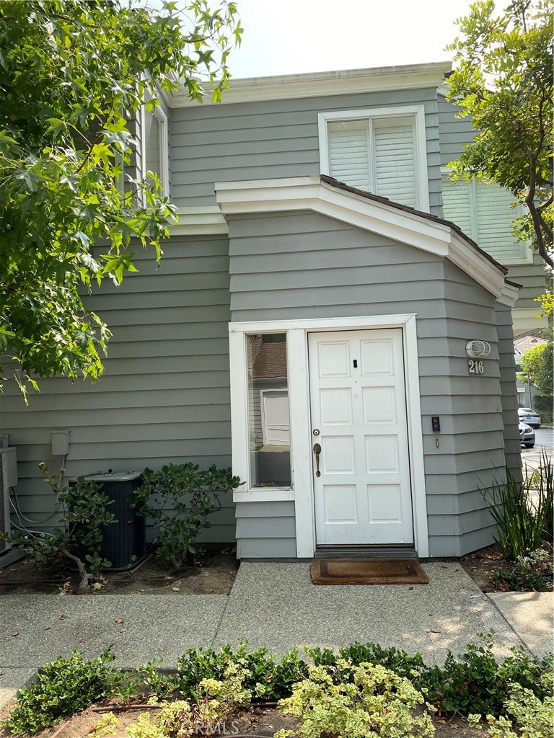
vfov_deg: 67.3
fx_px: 555
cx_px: 277
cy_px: 369
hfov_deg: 53.1
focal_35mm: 26
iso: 32
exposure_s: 1/845
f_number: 1.8
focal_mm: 4.25
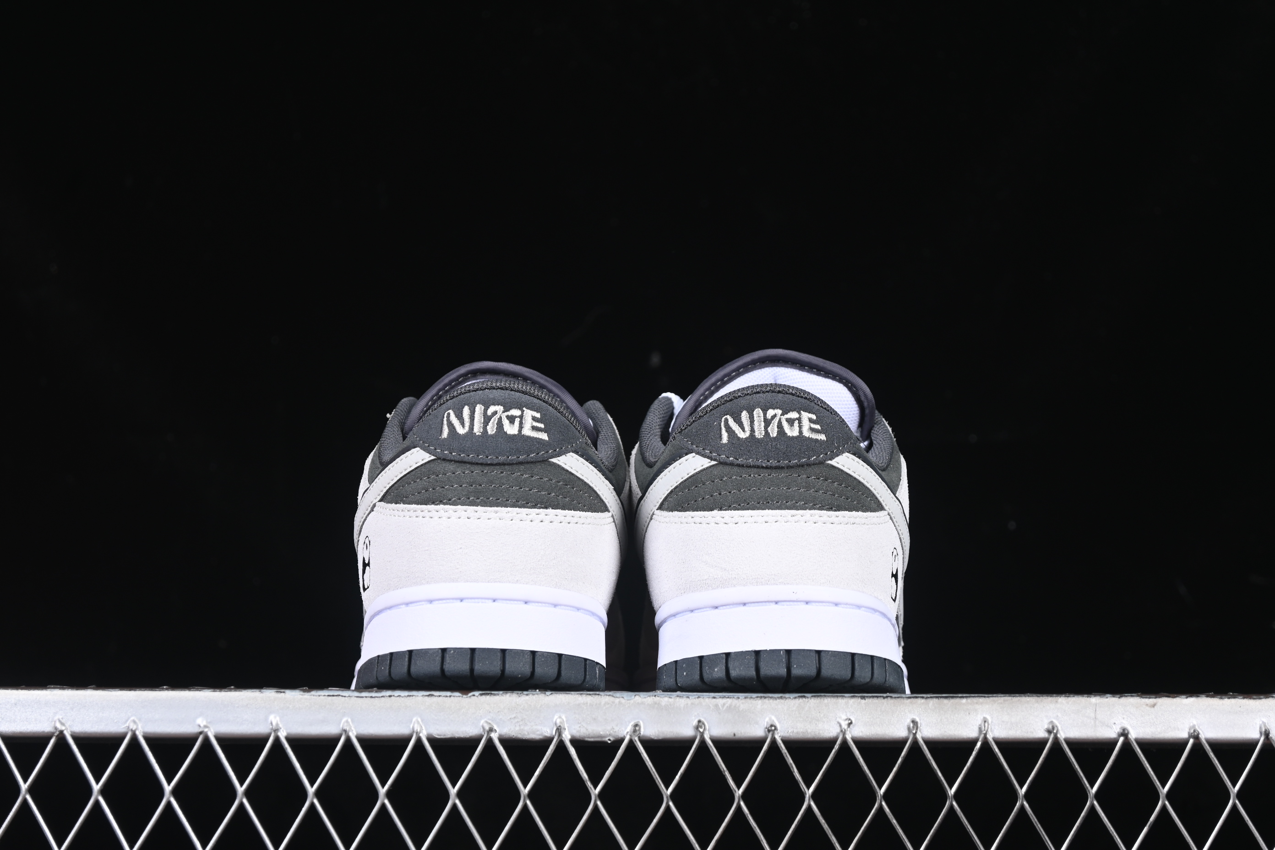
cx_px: 638
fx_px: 2656
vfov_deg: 18.2
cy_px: 425
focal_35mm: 75
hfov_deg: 27.0
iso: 160
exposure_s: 1/60
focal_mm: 50
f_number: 6.3
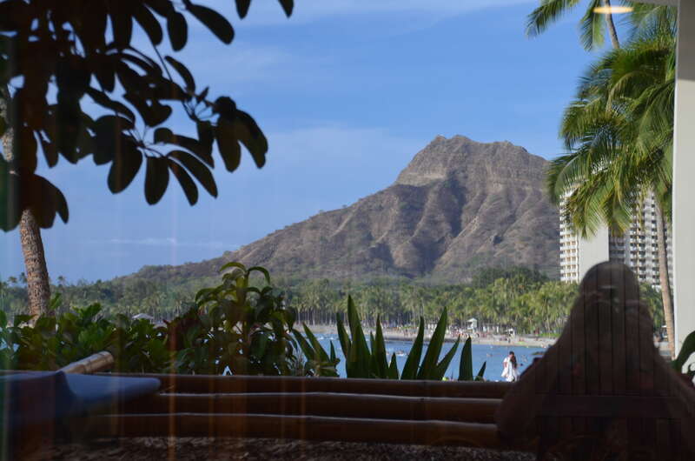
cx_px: 348
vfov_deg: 13.0
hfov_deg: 19.5
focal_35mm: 105
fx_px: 2023
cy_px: 230
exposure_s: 1/60
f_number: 5.6
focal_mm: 70
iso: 560
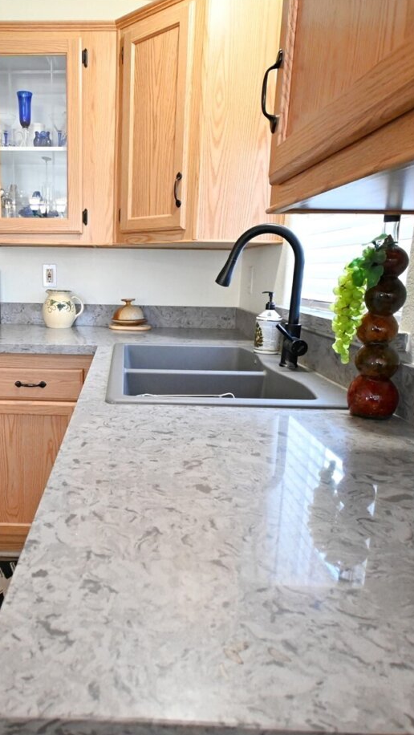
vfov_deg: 76.3
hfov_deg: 46.1
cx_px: 106
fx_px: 468
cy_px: 370
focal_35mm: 24
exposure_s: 1/125
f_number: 4.5
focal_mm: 10
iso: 2500
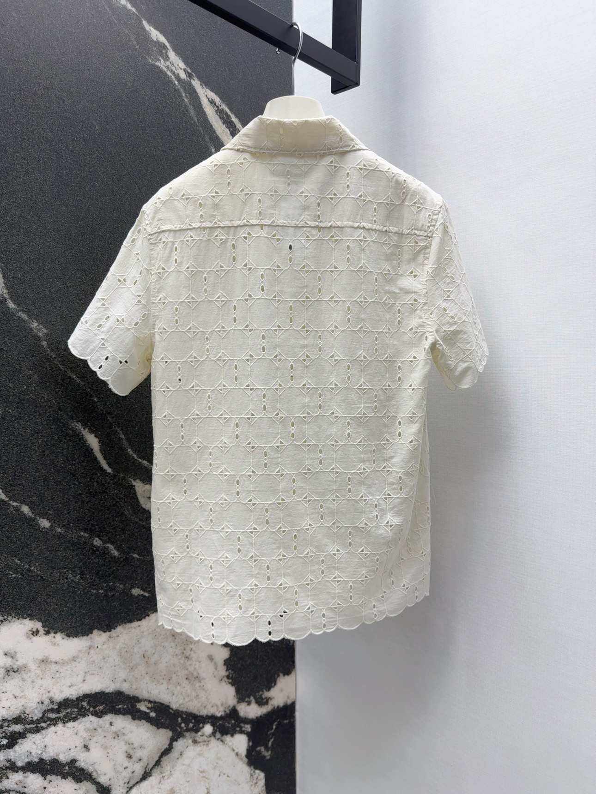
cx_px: 298
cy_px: 397
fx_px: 551
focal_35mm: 24
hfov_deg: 56.8
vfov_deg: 71.6
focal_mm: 6.76
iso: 64
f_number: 1.78
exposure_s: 1/121
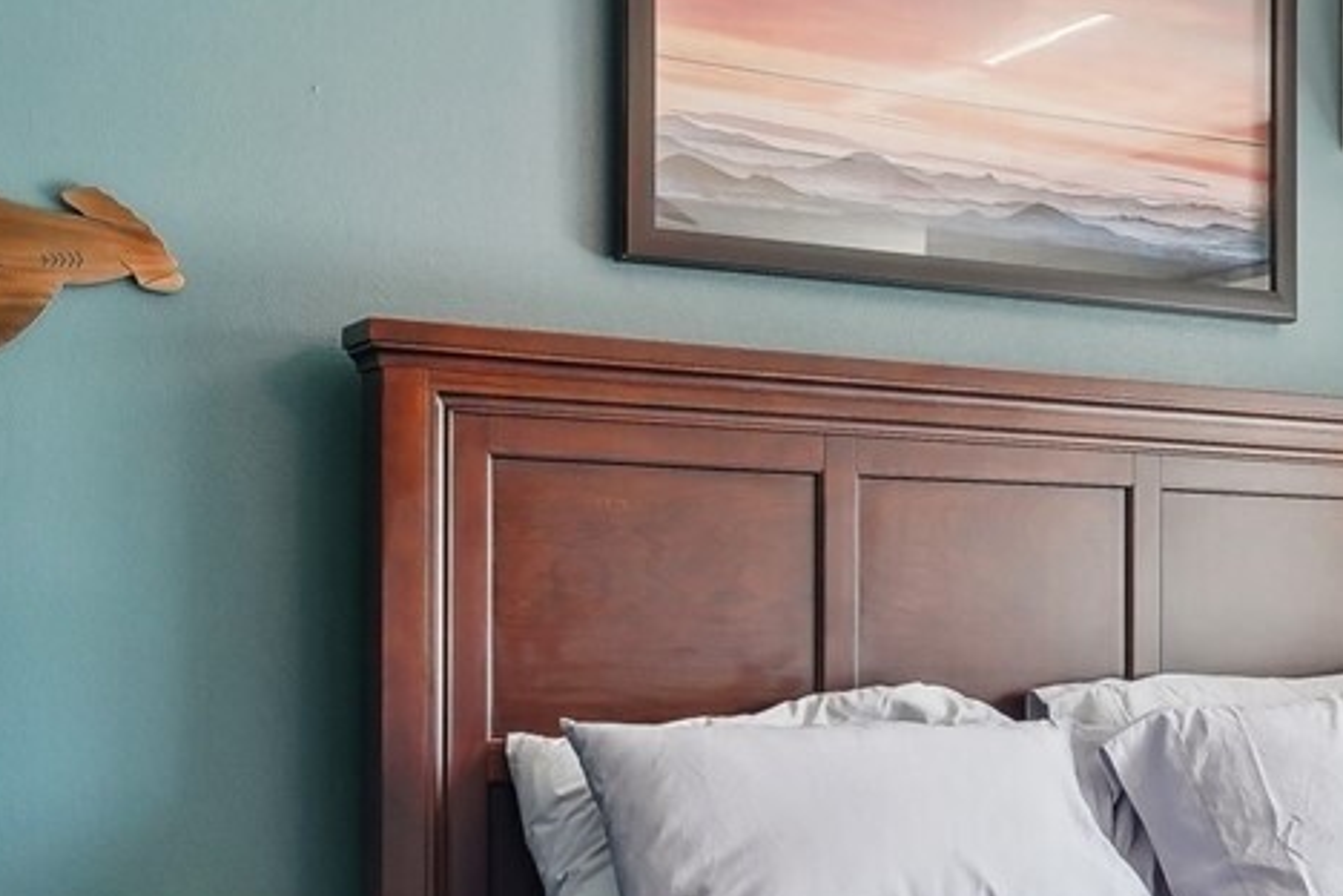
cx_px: 1221
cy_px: 676
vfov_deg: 23.1
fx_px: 2164
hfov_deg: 32.7
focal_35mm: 58
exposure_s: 1/30
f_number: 8
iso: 1600
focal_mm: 16
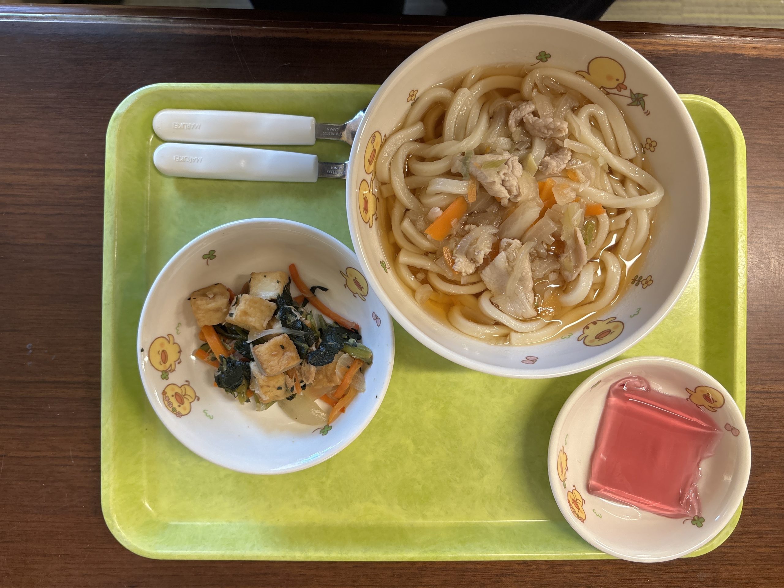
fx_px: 589
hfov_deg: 67.3
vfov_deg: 53.1
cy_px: 294
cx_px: 392
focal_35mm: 26
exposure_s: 1/120
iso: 125
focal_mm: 5.96
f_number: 1.6
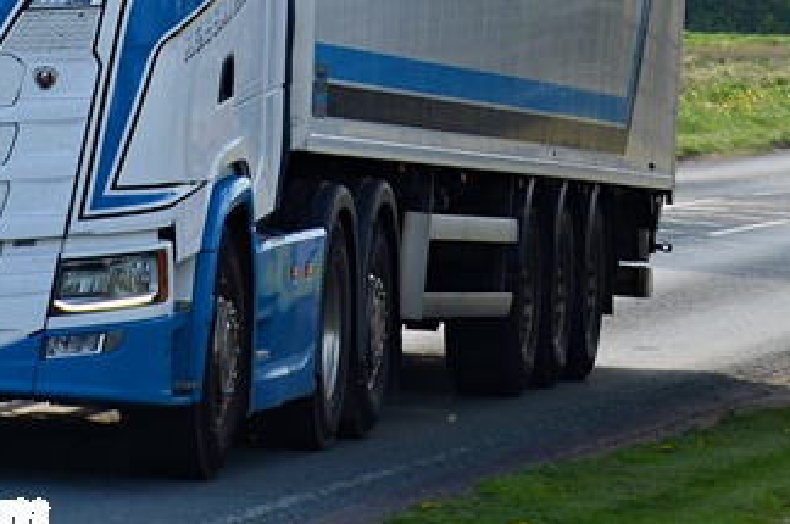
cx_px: -7
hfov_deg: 5.4
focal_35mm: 378
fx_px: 8283
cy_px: -95
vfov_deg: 3.6
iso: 100
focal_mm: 102
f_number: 8
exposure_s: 1/200
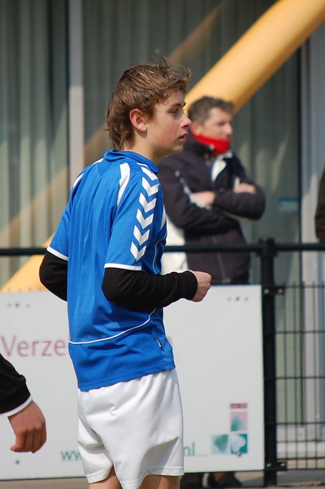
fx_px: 4073
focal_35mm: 300
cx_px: 162
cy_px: 244
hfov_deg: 4.6
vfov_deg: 6.9
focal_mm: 200
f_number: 5.6
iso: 220
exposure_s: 1/1000
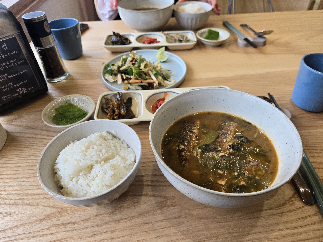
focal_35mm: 23
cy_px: 121
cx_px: 162
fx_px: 215
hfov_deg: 73.9
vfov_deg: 58.9
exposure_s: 1/180
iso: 100
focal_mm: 5.4
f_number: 1.8
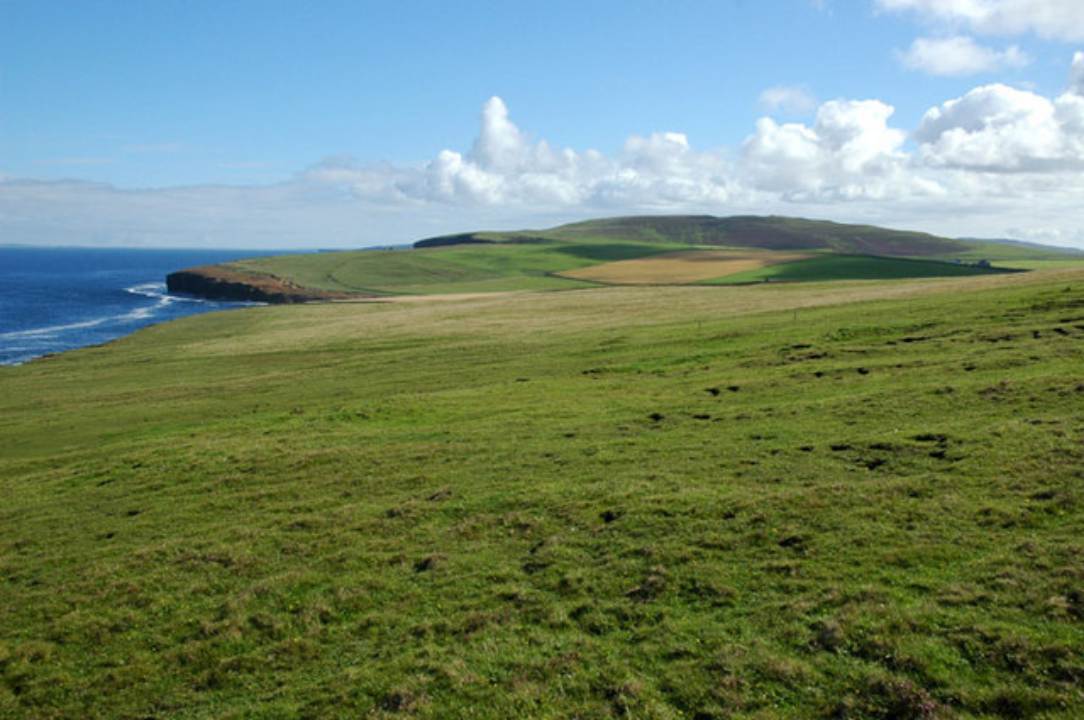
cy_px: 360
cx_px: 542
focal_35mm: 38
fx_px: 1128
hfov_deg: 51.3
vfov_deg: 35.4
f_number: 9.5
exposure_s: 1/350
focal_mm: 25
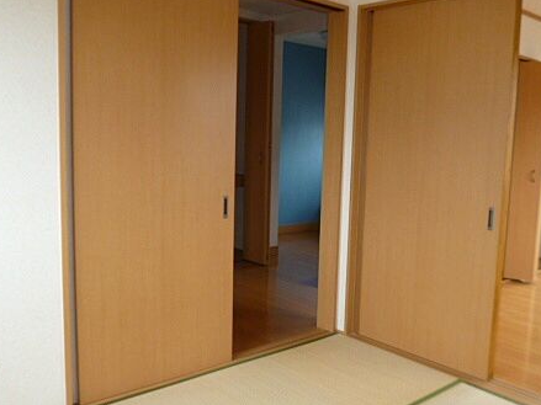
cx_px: 338
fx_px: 547
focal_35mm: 35
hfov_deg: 52.1
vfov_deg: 40.7
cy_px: 211
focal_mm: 4.3
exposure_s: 1/60
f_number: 2.5
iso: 160
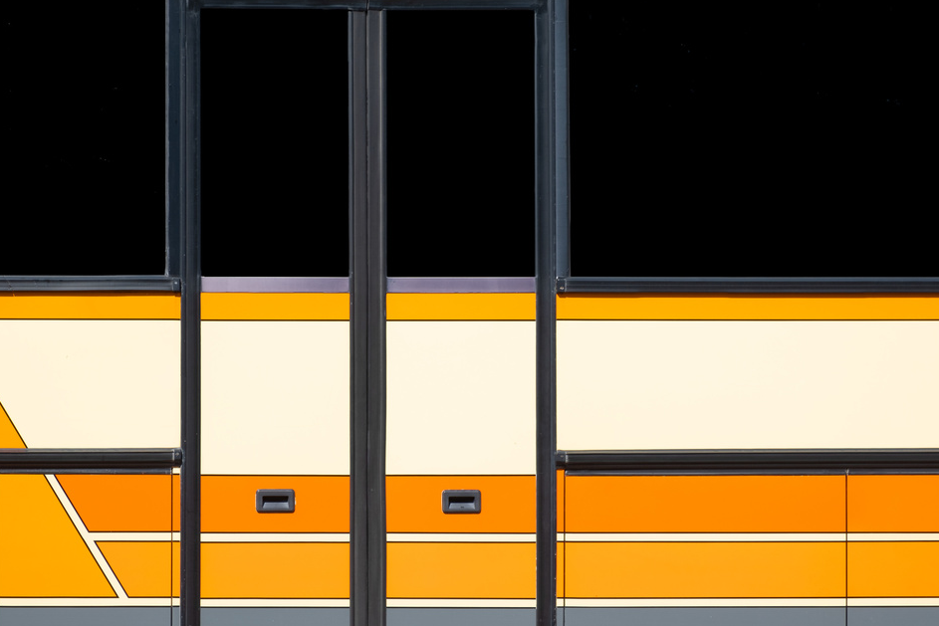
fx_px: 2296
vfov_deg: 15.5
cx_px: 453
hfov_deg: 23.1
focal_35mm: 88
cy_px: 311
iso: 160
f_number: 10
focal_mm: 55
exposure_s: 1/250
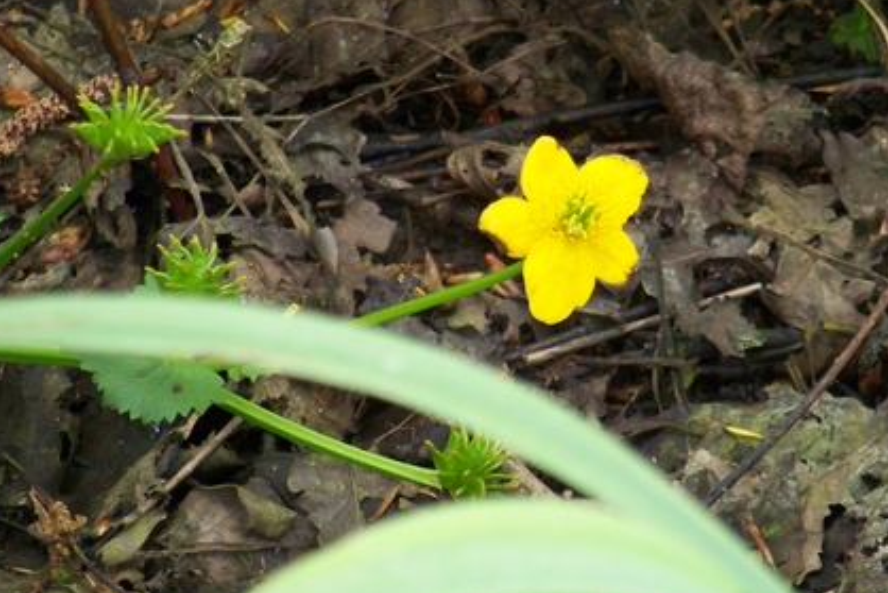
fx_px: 14335
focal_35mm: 581
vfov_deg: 2.4
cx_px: 510
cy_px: 283
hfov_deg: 3.5
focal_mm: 64.4
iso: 200
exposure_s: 1/100
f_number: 4.5
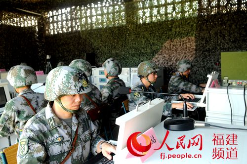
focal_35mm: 33
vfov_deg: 39.9
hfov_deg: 57.3
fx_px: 226
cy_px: 82
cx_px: 124
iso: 320
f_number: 4.5
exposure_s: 1/80
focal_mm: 22
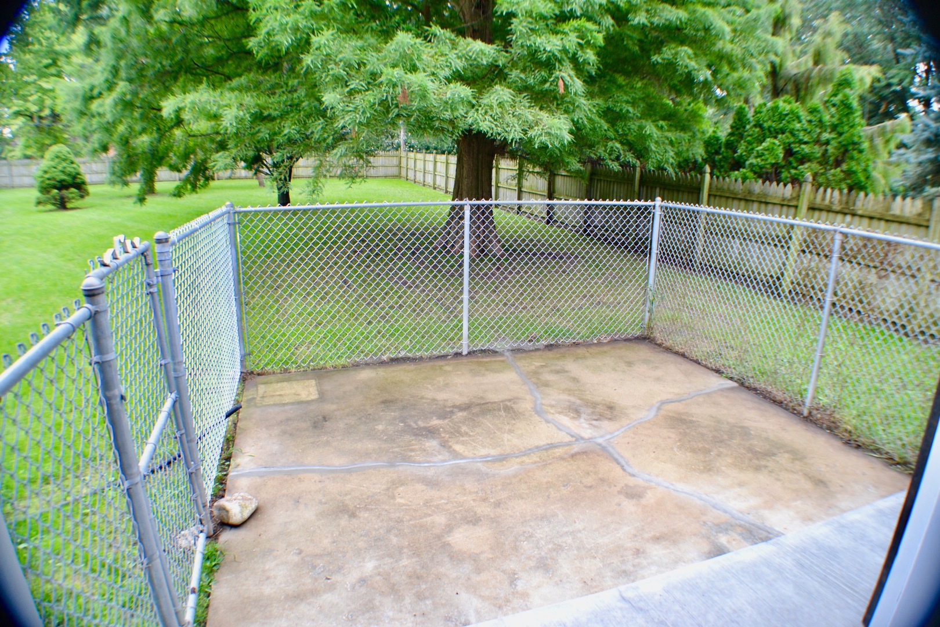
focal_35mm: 27
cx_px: 470
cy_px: 314
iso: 400
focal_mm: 18
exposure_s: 1/60
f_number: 5
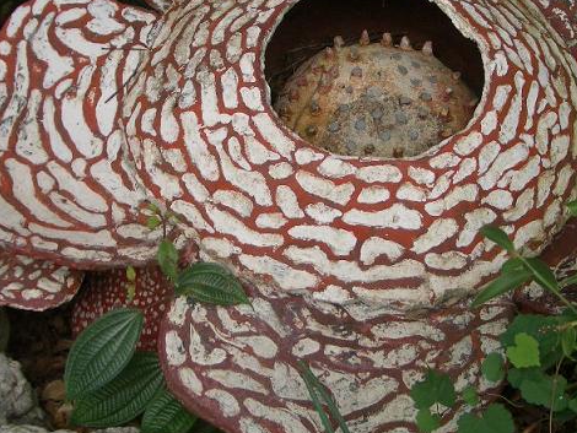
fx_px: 1017
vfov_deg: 24.0
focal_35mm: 61
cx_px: 383
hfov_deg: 31.4
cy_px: 149
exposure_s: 1/250
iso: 50
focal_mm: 5.8
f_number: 2.6
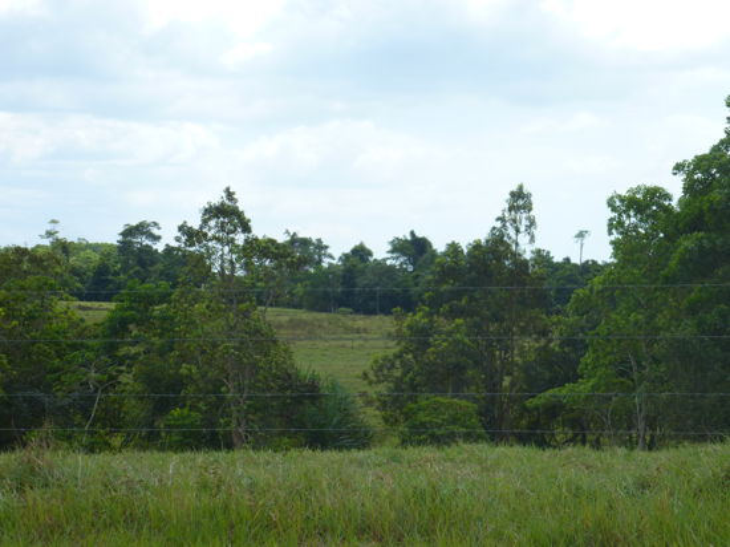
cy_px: 274
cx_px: 365
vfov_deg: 13.1
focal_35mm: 113
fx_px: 2382
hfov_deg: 17.4
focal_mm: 20.2
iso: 100
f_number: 5.1
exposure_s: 1/400
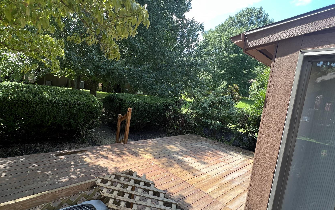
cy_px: 110
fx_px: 155
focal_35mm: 17
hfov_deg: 93.1
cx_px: 134
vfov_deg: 68.0
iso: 32
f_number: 1.8
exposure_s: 1/131
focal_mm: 1.57
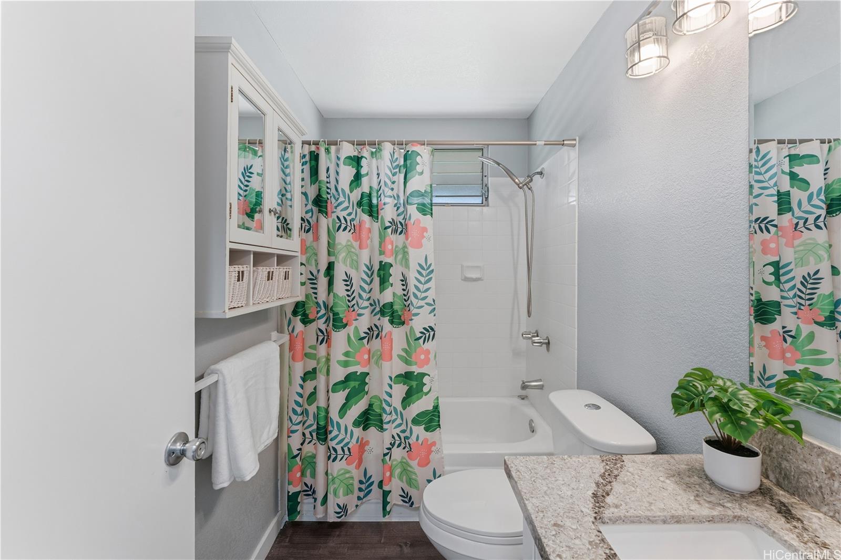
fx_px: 327
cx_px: 420
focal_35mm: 14
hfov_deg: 104.3
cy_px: 280
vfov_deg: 81.2
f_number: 9
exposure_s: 1/40
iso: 200
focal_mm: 14
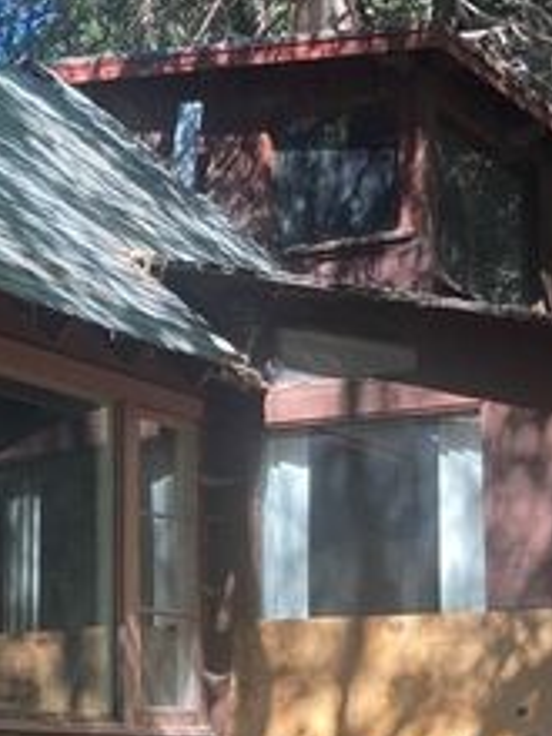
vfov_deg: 22.9
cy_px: 507
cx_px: -27
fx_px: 1807
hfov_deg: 16.9
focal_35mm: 85
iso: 32
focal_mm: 3.99
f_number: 1.8
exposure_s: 1/122
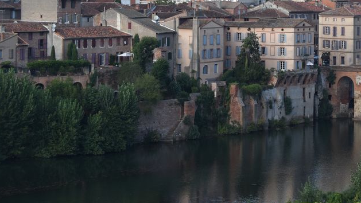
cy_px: 25
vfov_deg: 9.6
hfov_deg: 16.9
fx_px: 1206
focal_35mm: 126
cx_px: 294
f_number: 8
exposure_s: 1/250
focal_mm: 48
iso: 200
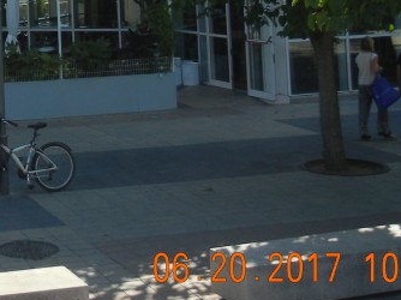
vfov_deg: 15.2
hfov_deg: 20.0
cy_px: -97
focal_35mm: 92
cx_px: -84
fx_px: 1065
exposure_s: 1/774
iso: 160
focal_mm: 5.4
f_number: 3.5
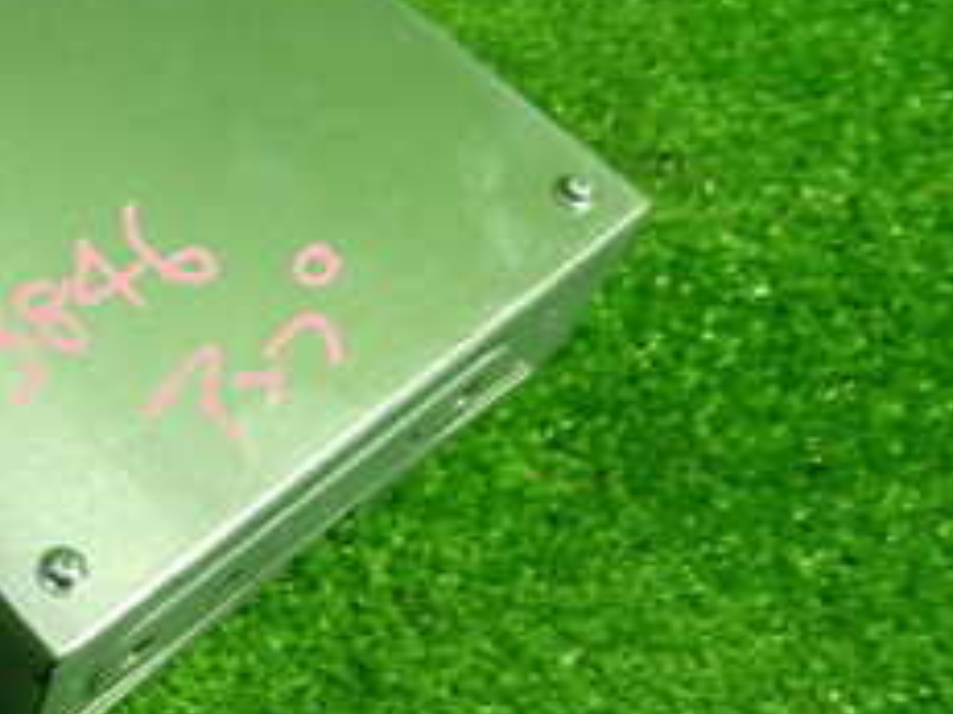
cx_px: -87
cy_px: 210
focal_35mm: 65
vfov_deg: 22.4
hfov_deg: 27.4
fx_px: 1789
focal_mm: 4.5
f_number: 2
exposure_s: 1/40
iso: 200
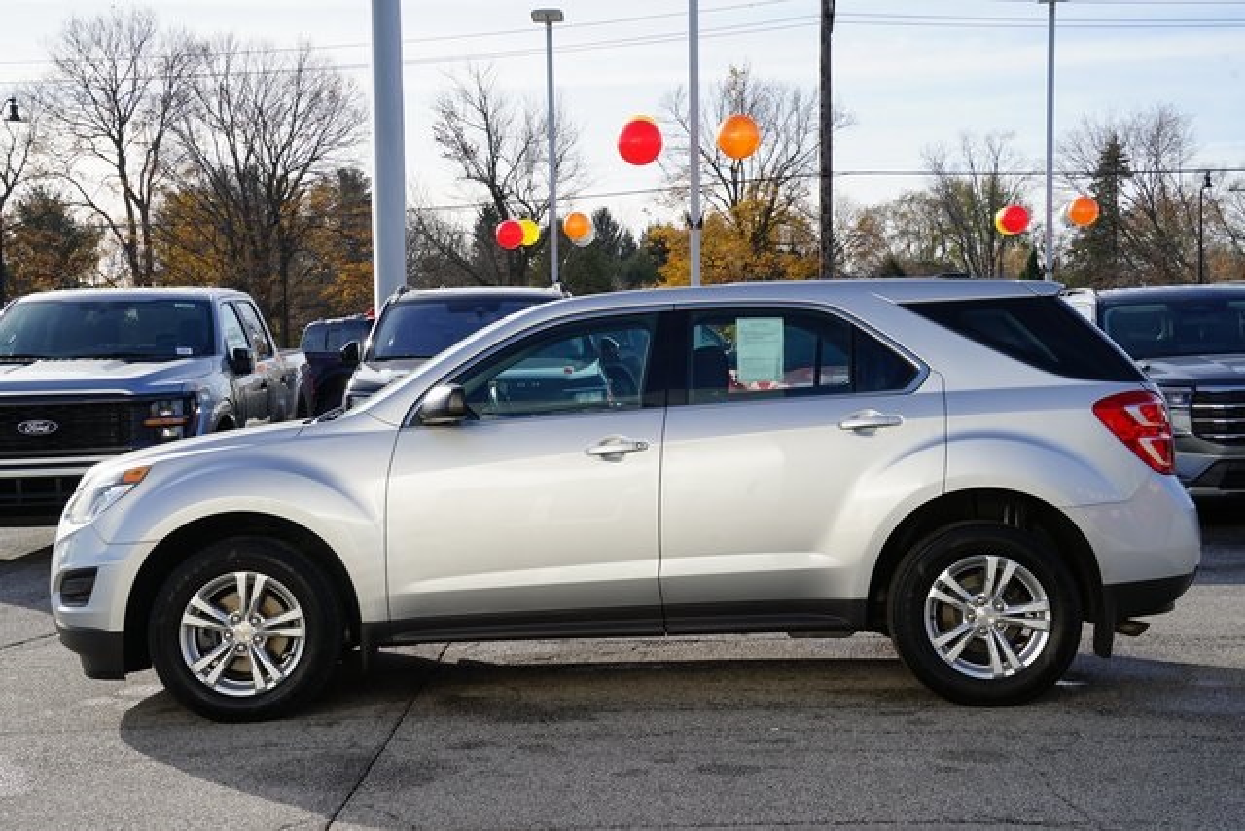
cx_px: 622
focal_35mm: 53
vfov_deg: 25.5
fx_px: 1833
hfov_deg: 37.5
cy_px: 416
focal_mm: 53
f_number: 14
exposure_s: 1/80
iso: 100
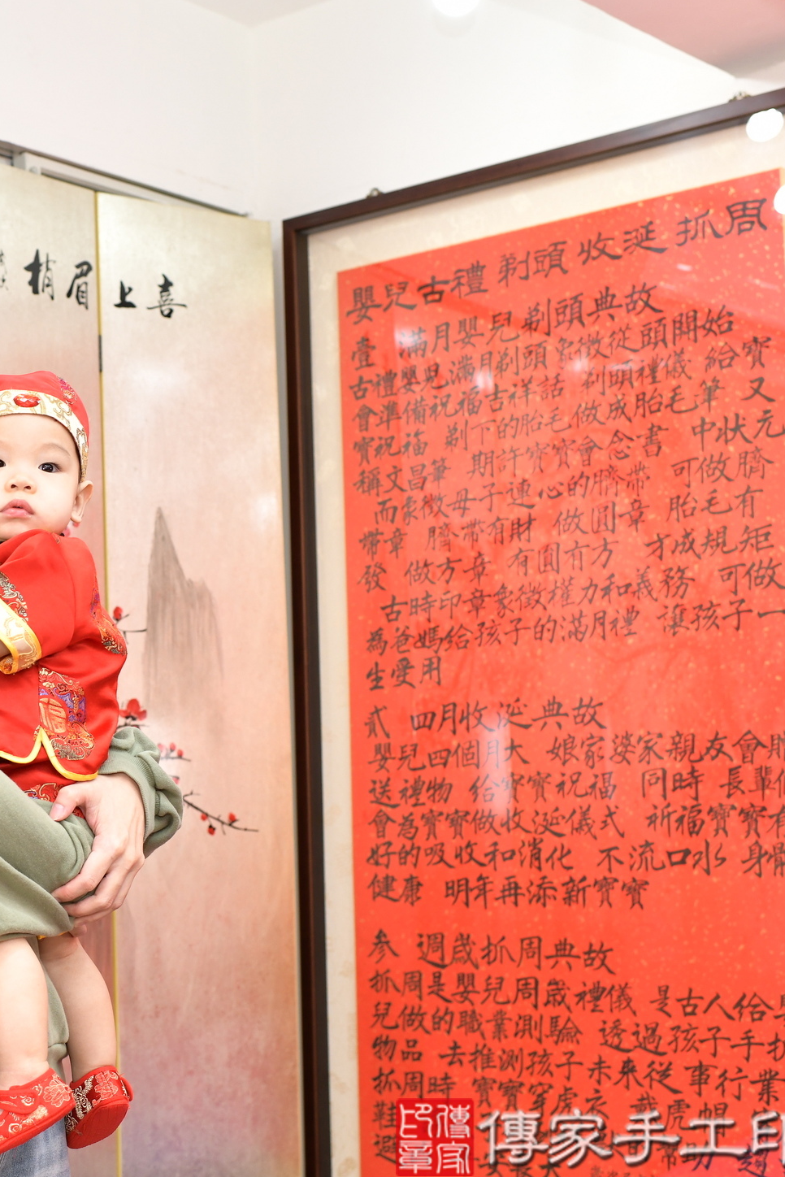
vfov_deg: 34.5
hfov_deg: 22.5
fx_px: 1896
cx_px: -2
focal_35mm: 58
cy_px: 594
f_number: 4.5
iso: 800
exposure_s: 1/200
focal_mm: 35
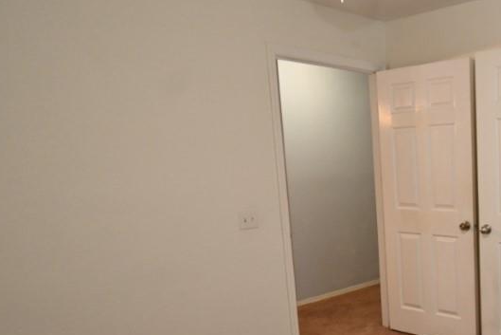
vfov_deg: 38.1
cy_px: 242
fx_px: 473
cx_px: 484
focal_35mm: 34
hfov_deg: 47.7
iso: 1250
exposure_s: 1/60
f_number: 4.5
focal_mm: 10
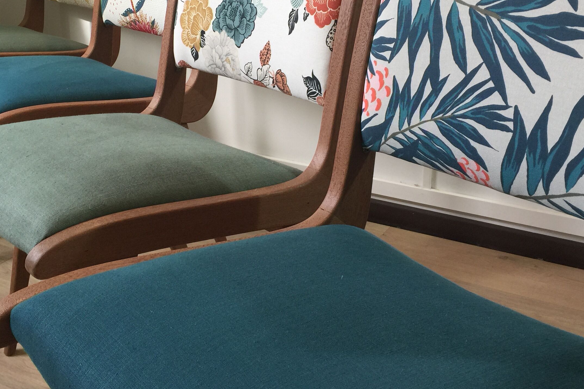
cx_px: 248
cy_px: 113
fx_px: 746
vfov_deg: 28.9
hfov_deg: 42.6
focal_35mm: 46
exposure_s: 1/33
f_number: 2.2
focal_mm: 4.15
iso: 32
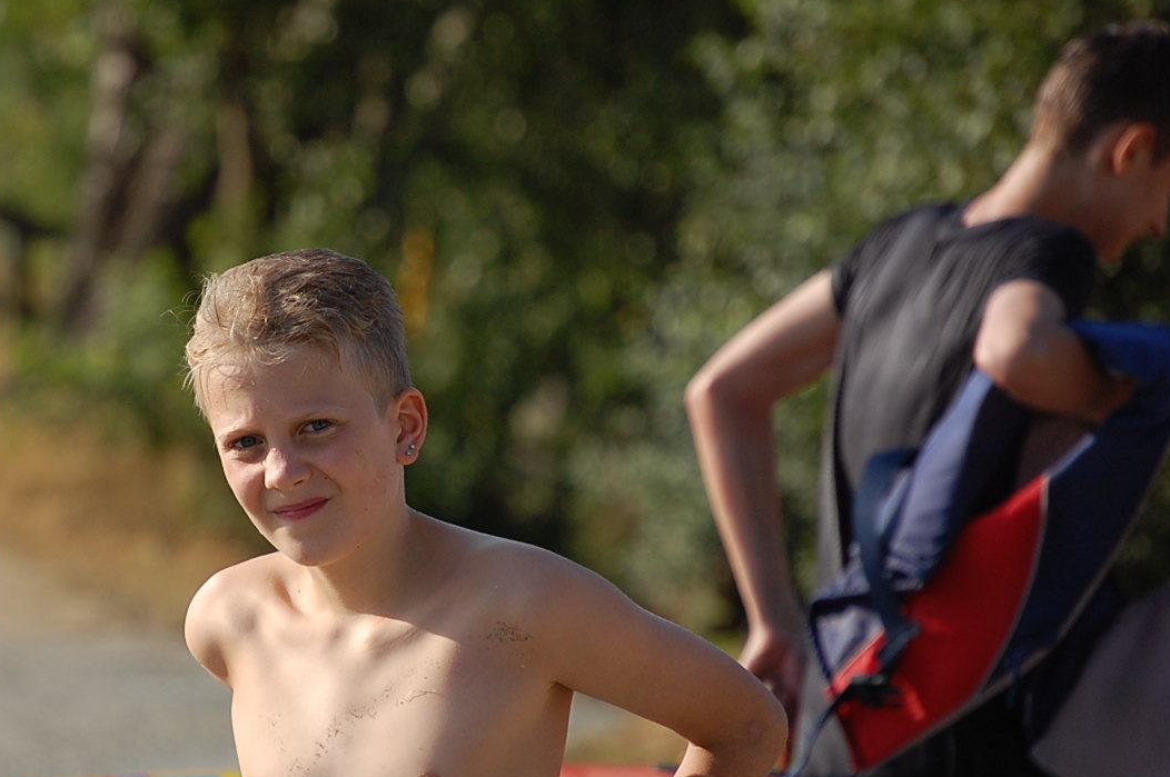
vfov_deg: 3.2
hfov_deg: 4.8
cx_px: 364
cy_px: 529
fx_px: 13927
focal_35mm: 429
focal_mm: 200
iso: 400
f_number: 5.6
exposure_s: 1/1250
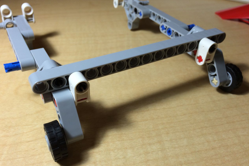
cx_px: 122
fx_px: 214
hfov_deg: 60.3
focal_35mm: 31
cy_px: 89
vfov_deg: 42.3
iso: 40
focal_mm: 4.15
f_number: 2.2
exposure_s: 1/60
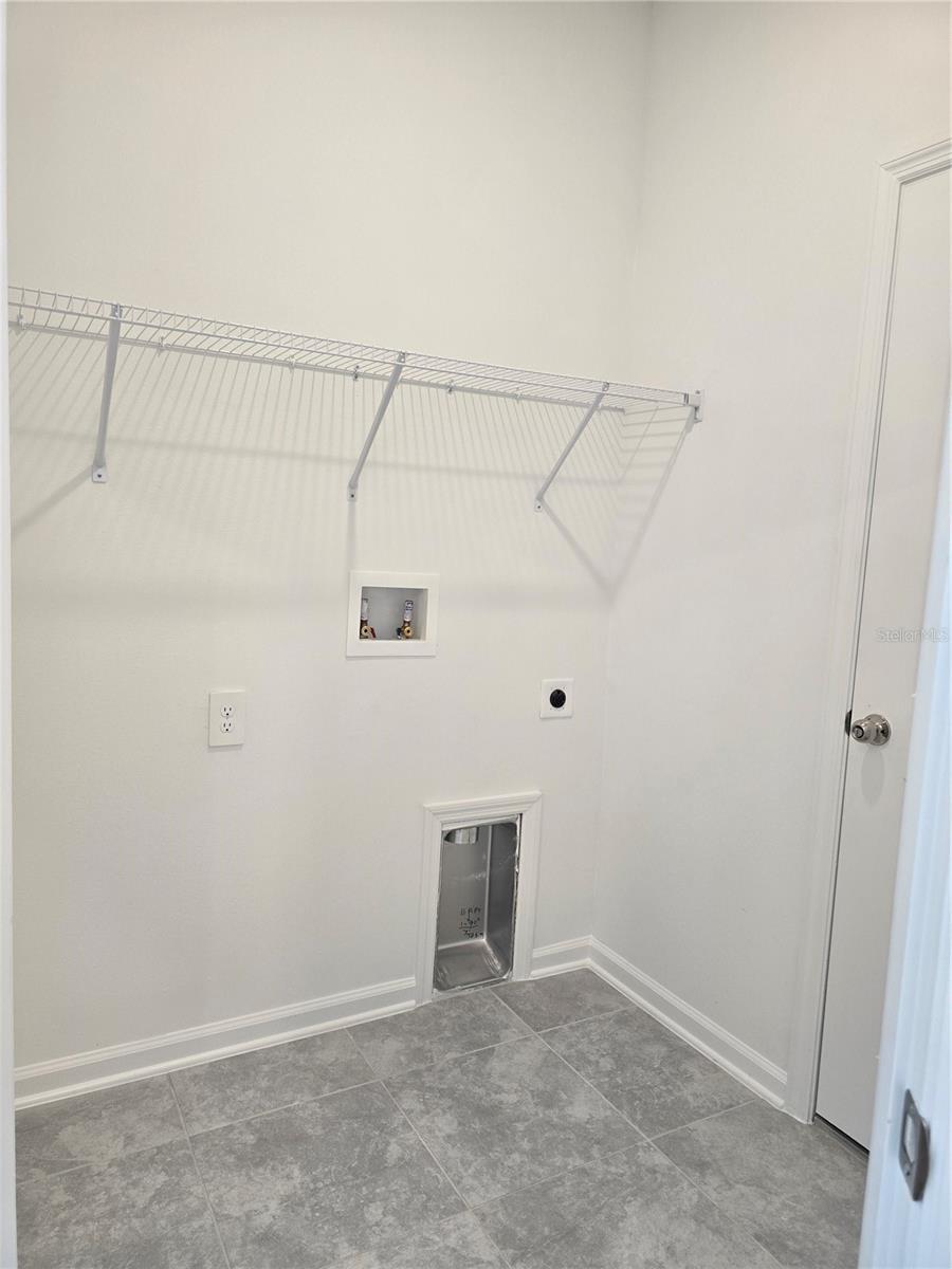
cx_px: 476
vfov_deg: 73.9
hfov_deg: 58.9
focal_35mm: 23
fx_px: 843
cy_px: 634
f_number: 1.7
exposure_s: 1/120
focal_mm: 6.3
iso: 160
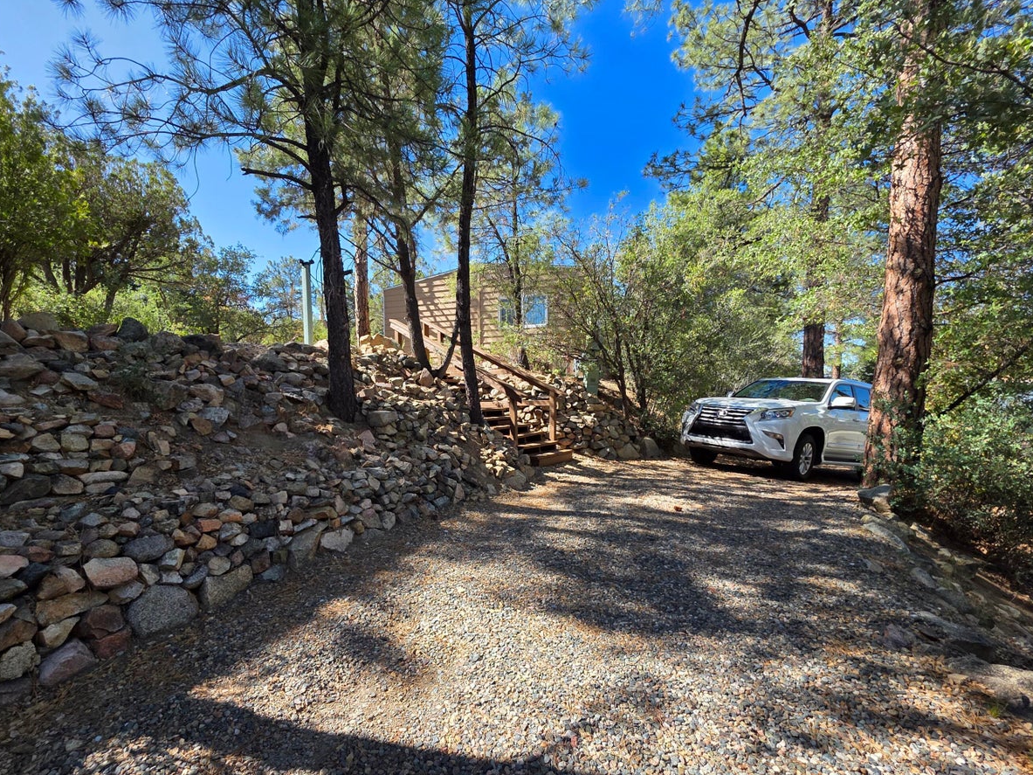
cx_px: 478
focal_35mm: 15
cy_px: 439
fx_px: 448
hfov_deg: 98.0
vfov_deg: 81.3
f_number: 1.9
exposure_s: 1/568
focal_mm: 2.2
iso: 40
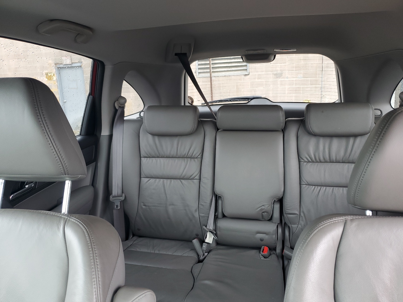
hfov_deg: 67.3
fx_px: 303
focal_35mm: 26
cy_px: 151
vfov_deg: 53.1
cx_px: 202
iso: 69
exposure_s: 1/60.2
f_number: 1.5
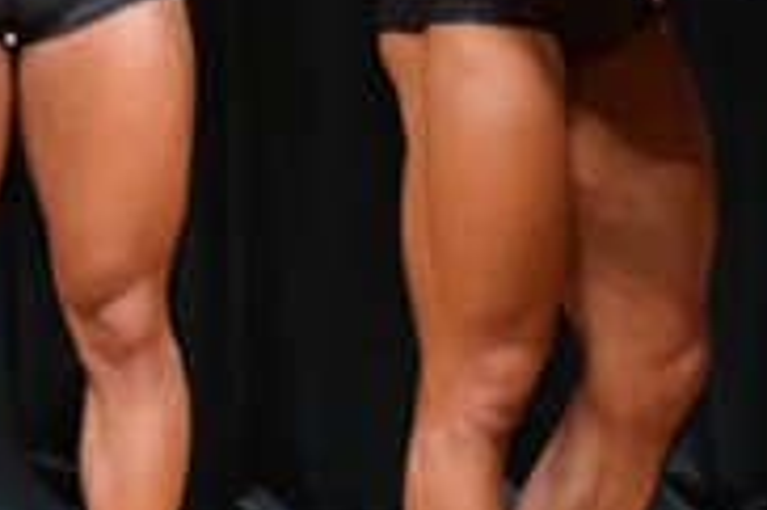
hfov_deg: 1.9
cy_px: -59
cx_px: 1321
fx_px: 23074
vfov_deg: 1.3
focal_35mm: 1084
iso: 5000
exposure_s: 1/400
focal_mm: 170
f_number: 5.6
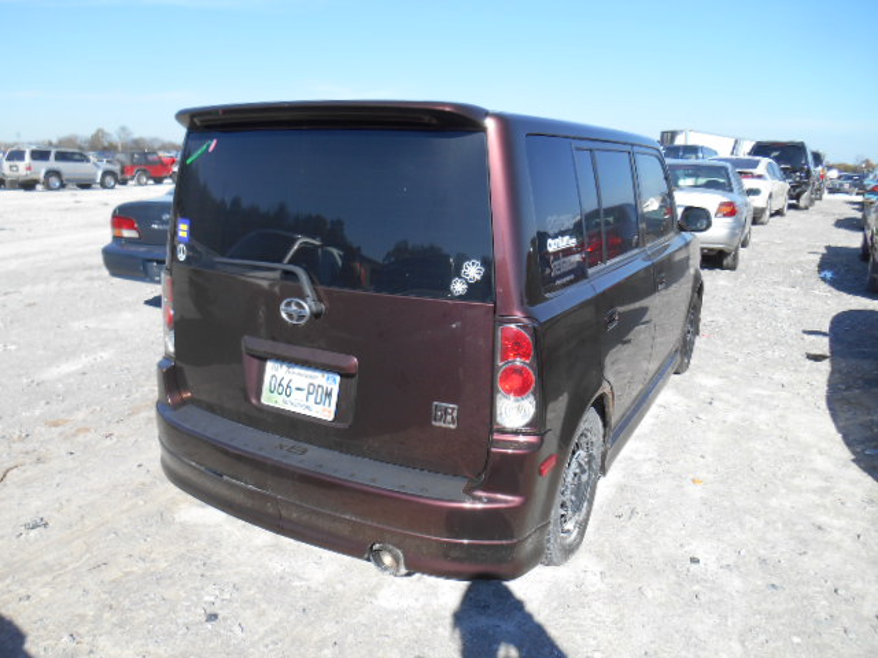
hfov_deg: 67.3
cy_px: 329
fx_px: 659
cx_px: 439
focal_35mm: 26
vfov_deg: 53.1
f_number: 3.4
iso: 80
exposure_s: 1/640
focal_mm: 4.7
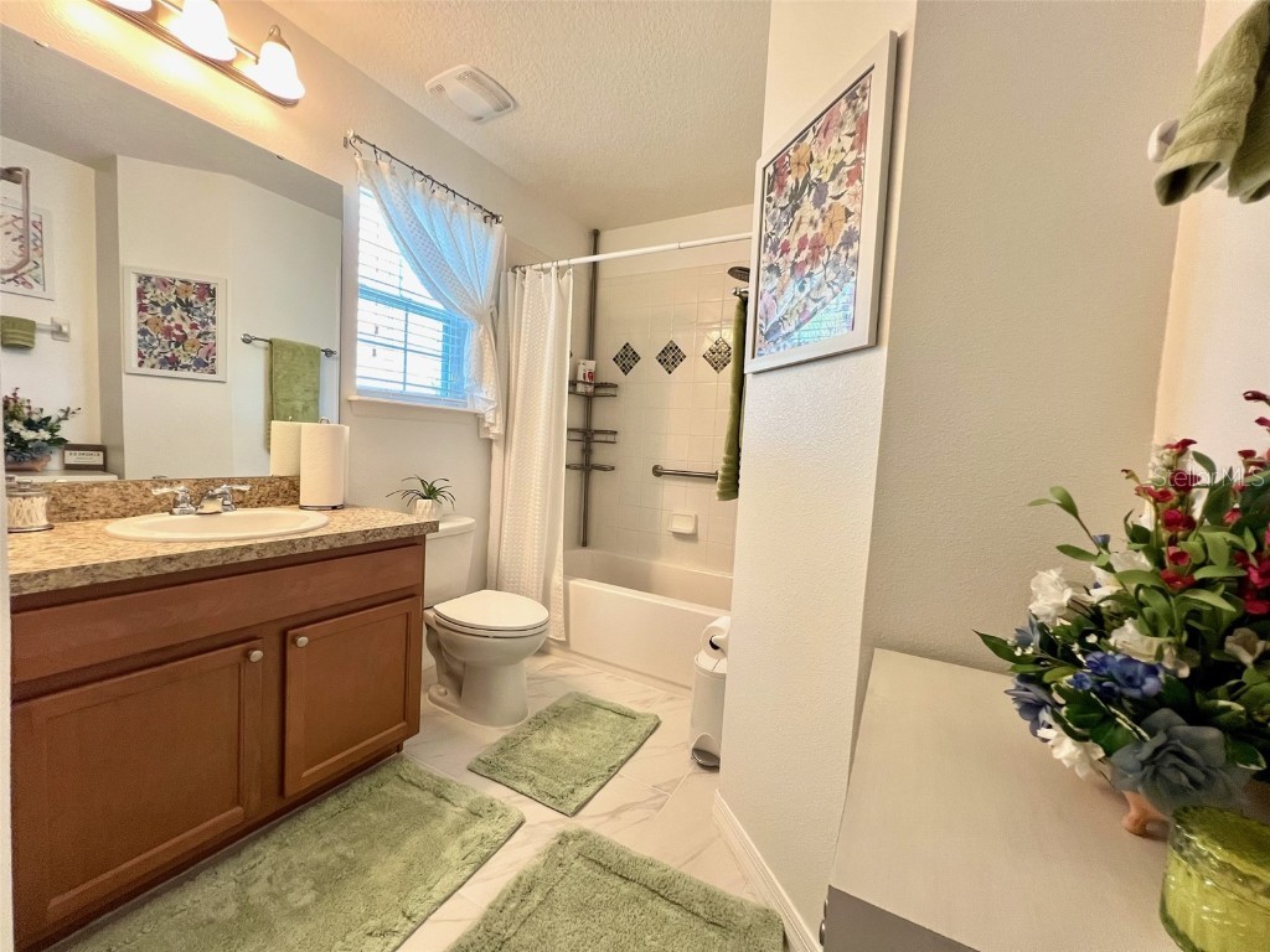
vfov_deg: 89.9
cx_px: 635
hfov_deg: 106.2
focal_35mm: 13
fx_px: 477
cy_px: 476
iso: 250
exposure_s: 1/120
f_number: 1.8
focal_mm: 1.57
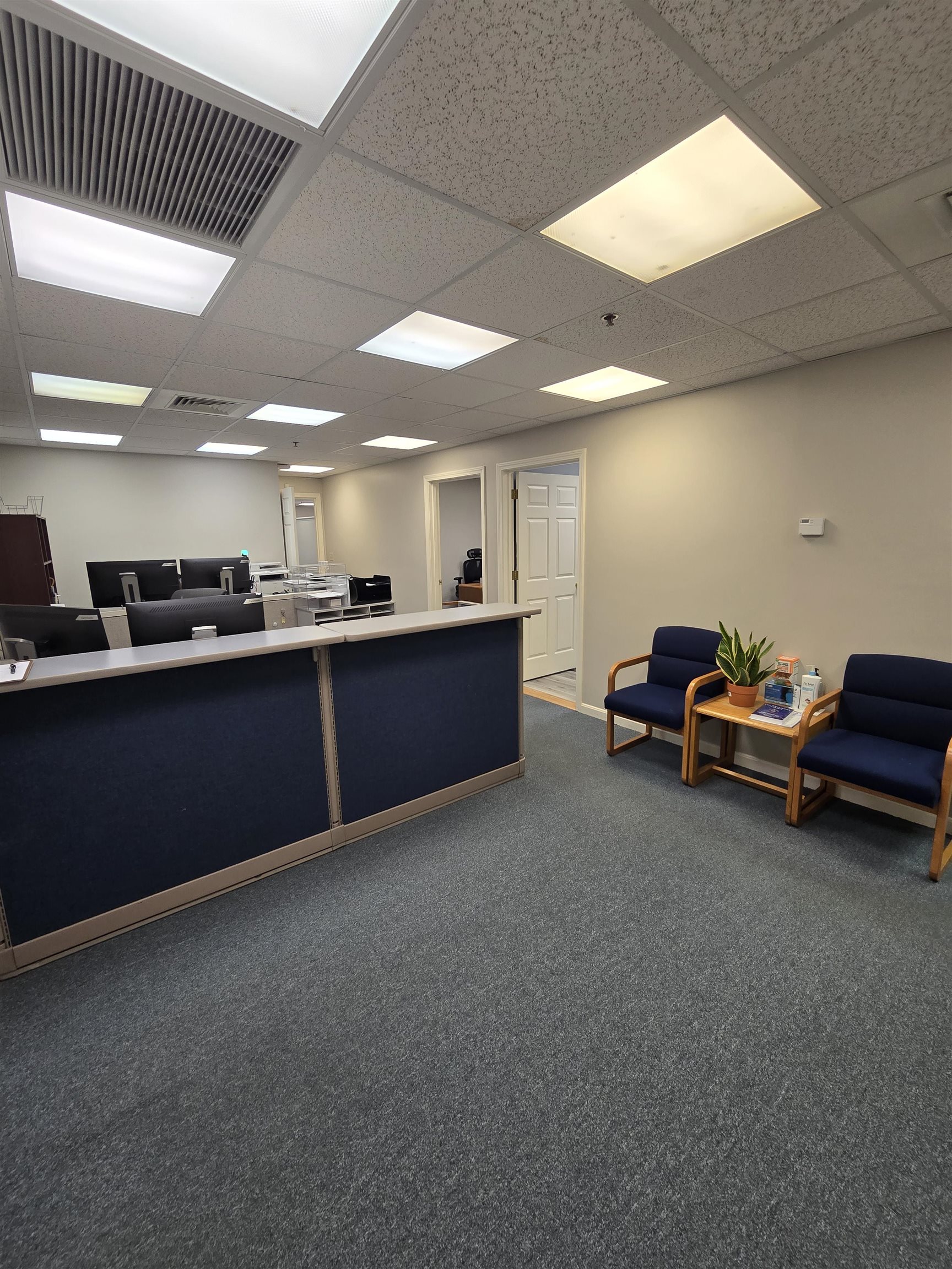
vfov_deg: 106.2
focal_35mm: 13
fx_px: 477
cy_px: 634
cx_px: 476
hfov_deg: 89.9
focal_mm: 2.2
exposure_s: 1/60
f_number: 2.2
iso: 125
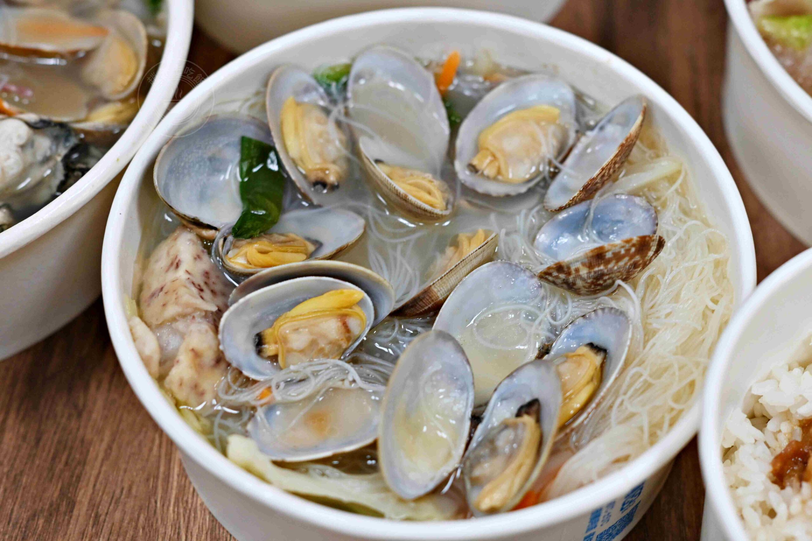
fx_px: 1692
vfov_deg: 18.2
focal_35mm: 75
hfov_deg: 27.0
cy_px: 270
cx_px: 406
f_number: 3.2
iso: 450
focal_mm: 50
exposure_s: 1/200
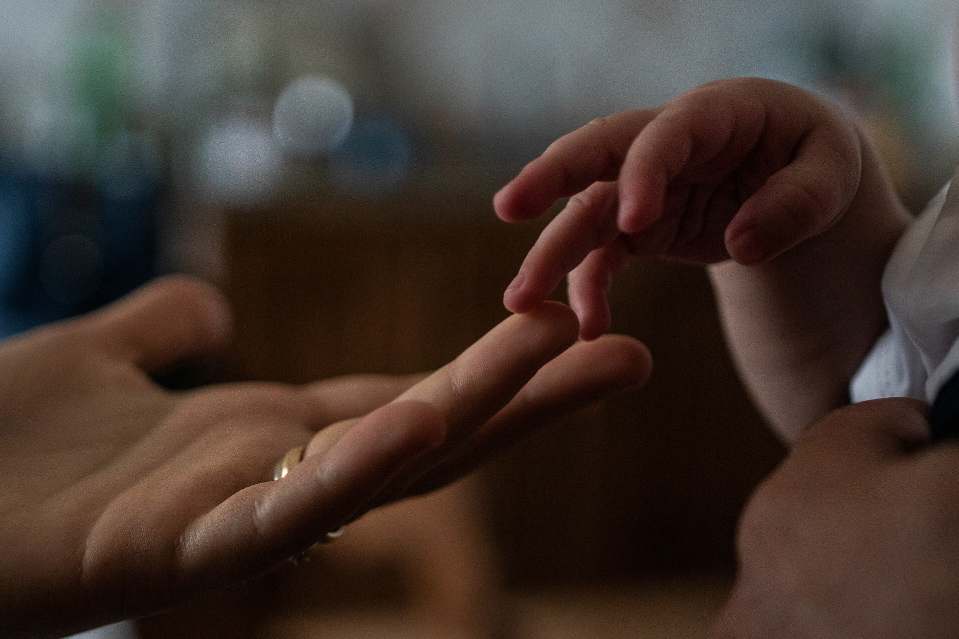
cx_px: 441
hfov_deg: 33.4
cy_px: 392
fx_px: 1598
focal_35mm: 60
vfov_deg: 22.6
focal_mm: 32
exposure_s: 1/640
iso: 1000
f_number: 1.8
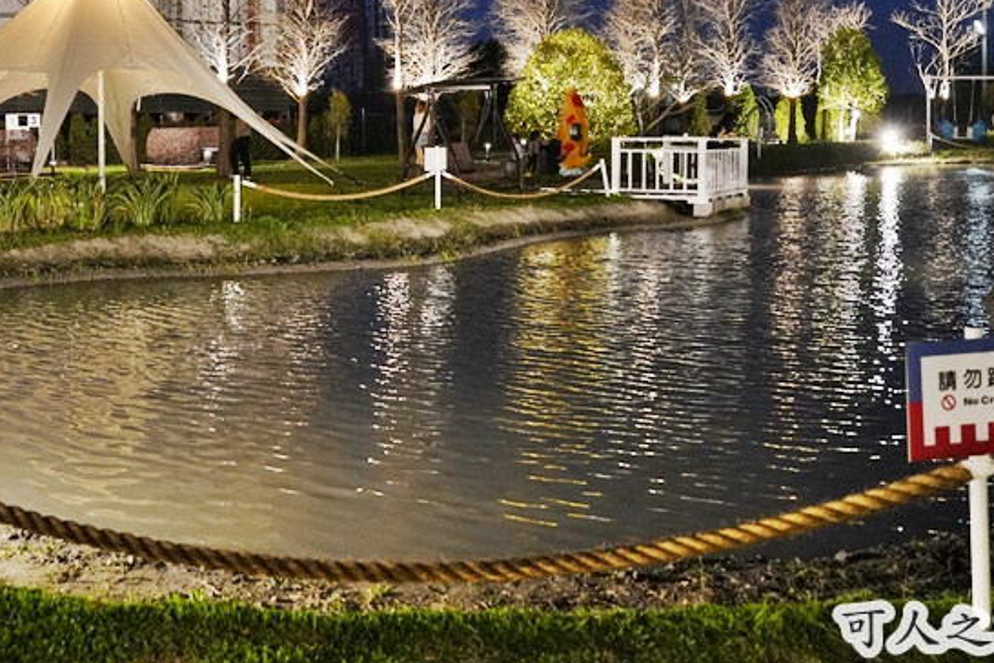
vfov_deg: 29.3
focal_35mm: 45
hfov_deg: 42.3
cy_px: 145
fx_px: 1242
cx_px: 253
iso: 3200
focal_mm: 24
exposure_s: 1/50
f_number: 3.5
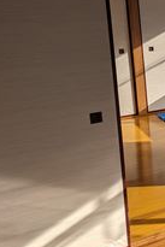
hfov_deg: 18.6
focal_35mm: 61
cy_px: 77
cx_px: 276
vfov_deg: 32.5
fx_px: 419
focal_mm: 6.81
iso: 39
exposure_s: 1/775
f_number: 1.85
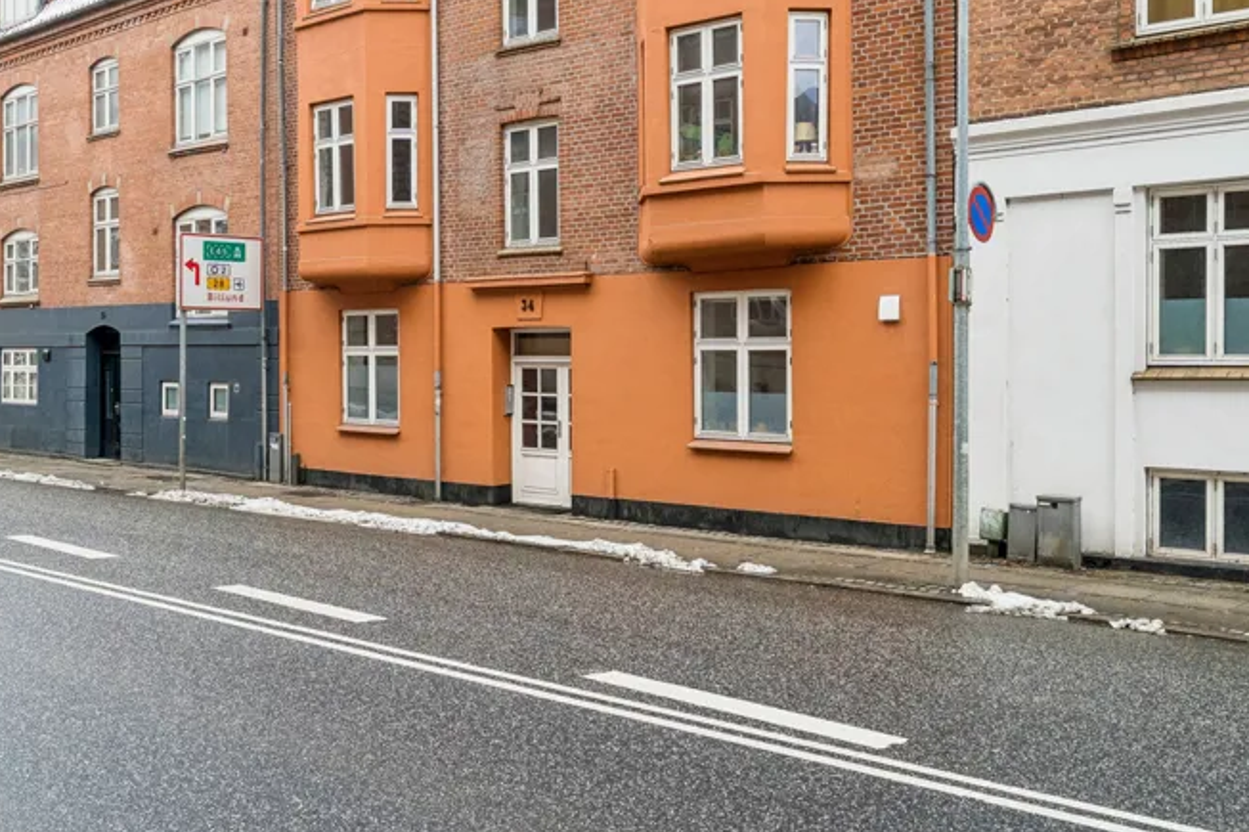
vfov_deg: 34.7
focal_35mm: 38
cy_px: 245
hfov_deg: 50.1
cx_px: 427
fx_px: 1311
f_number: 8
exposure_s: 1/80
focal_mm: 23.5
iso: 1600
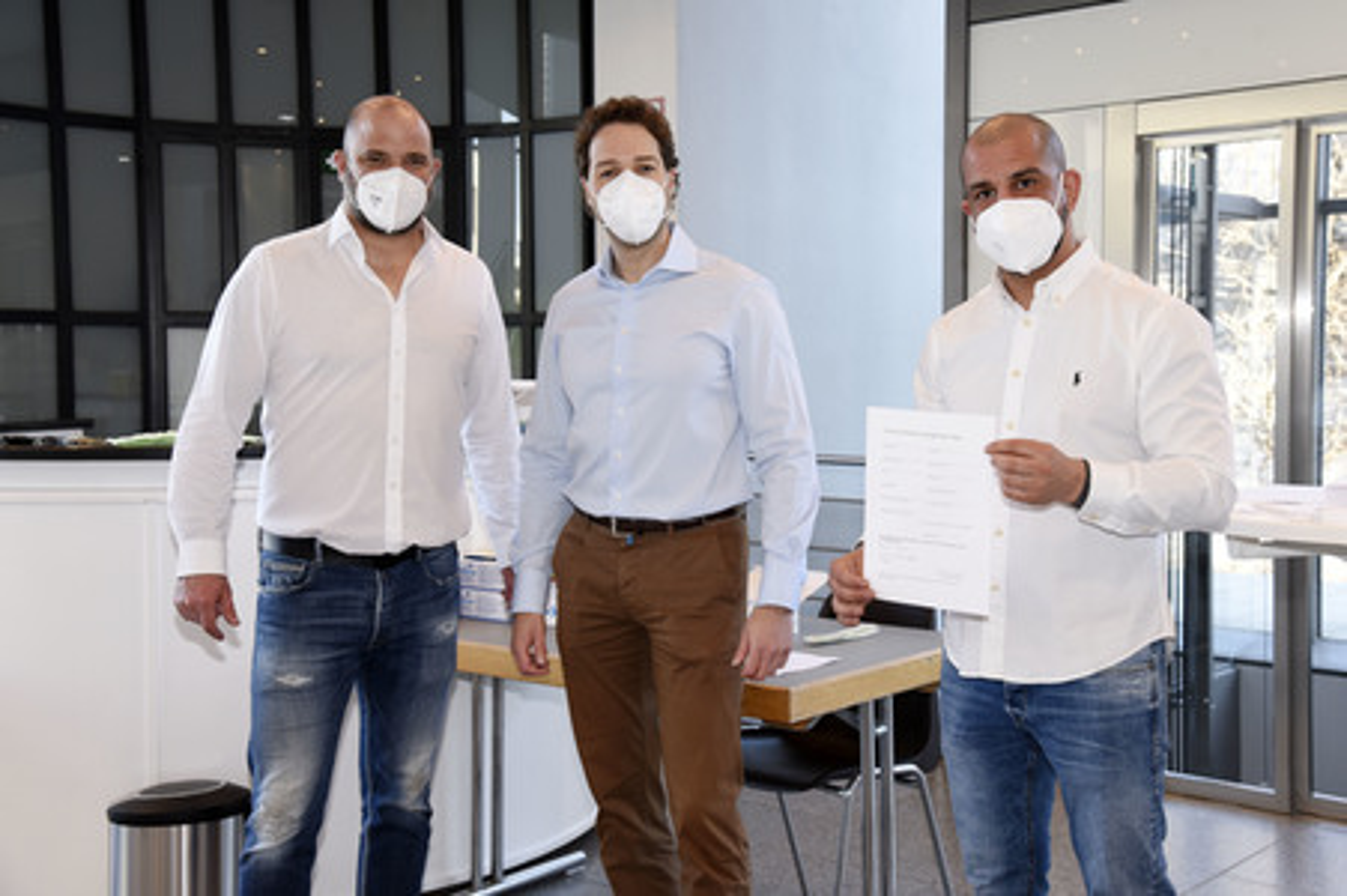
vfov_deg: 29.2
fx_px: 1720
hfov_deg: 42.8
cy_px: 448
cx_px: 674
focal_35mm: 46
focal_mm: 46
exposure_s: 1/125
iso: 1250
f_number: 6.3
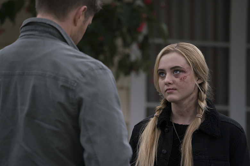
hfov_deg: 10.3
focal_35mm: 200
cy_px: 83
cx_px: 125
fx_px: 1389
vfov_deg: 6.9
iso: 1250
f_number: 4.5
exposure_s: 1/200
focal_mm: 200
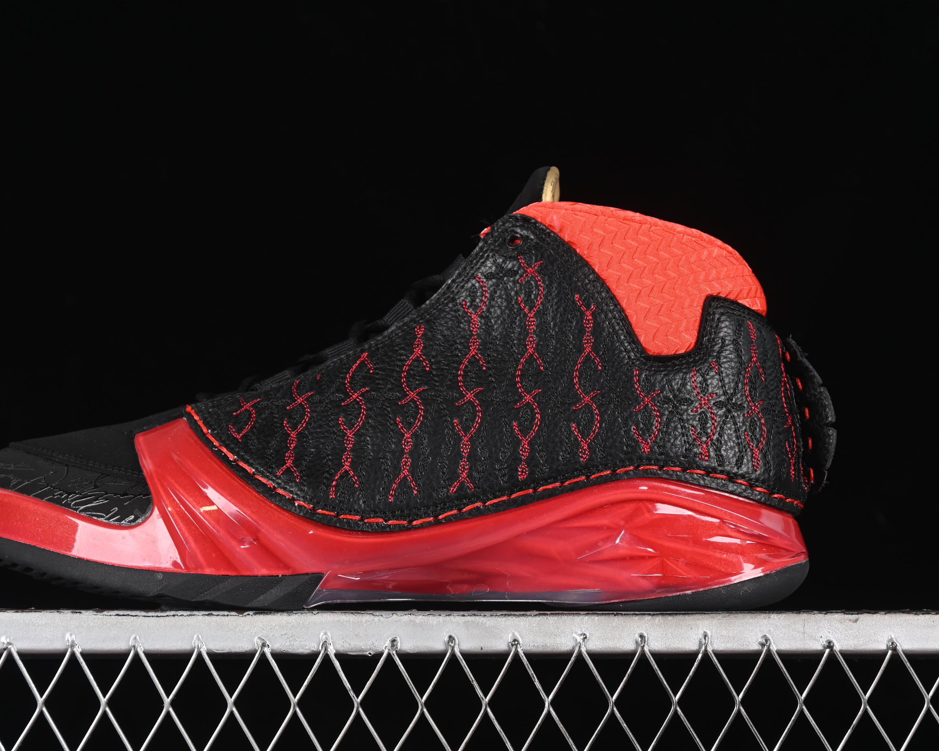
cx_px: 394
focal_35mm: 85
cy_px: 376
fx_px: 2362
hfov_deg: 22.5
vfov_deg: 18.1
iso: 160
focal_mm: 50
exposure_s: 1/60
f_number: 6.3
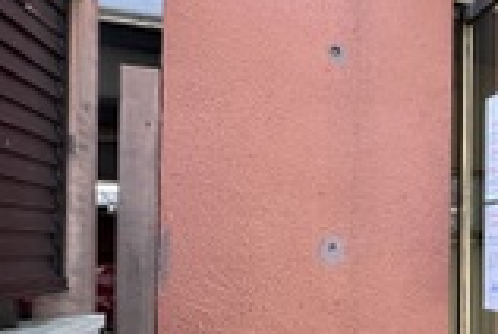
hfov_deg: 31.1
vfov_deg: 32.3
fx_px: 568
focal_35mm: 41
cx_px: 706
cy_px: 236
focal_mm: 1.57
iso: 50
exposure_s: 1/99
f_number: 1.8
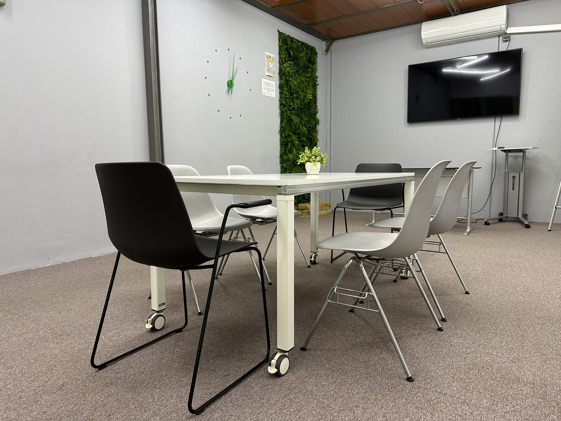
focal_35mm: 24
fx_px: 389
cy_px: 210
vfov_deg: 56.8
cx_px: 280
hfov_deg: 71.6
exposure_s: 1/50
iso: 200
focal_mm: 6.86
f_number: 1.78
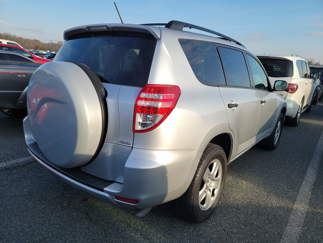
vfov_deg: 56.8
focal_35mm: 24
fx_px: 224
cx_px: 162
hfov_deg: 71.6
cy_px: 122
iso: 50
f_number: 1.8
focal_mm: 6.7
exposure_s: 1/612
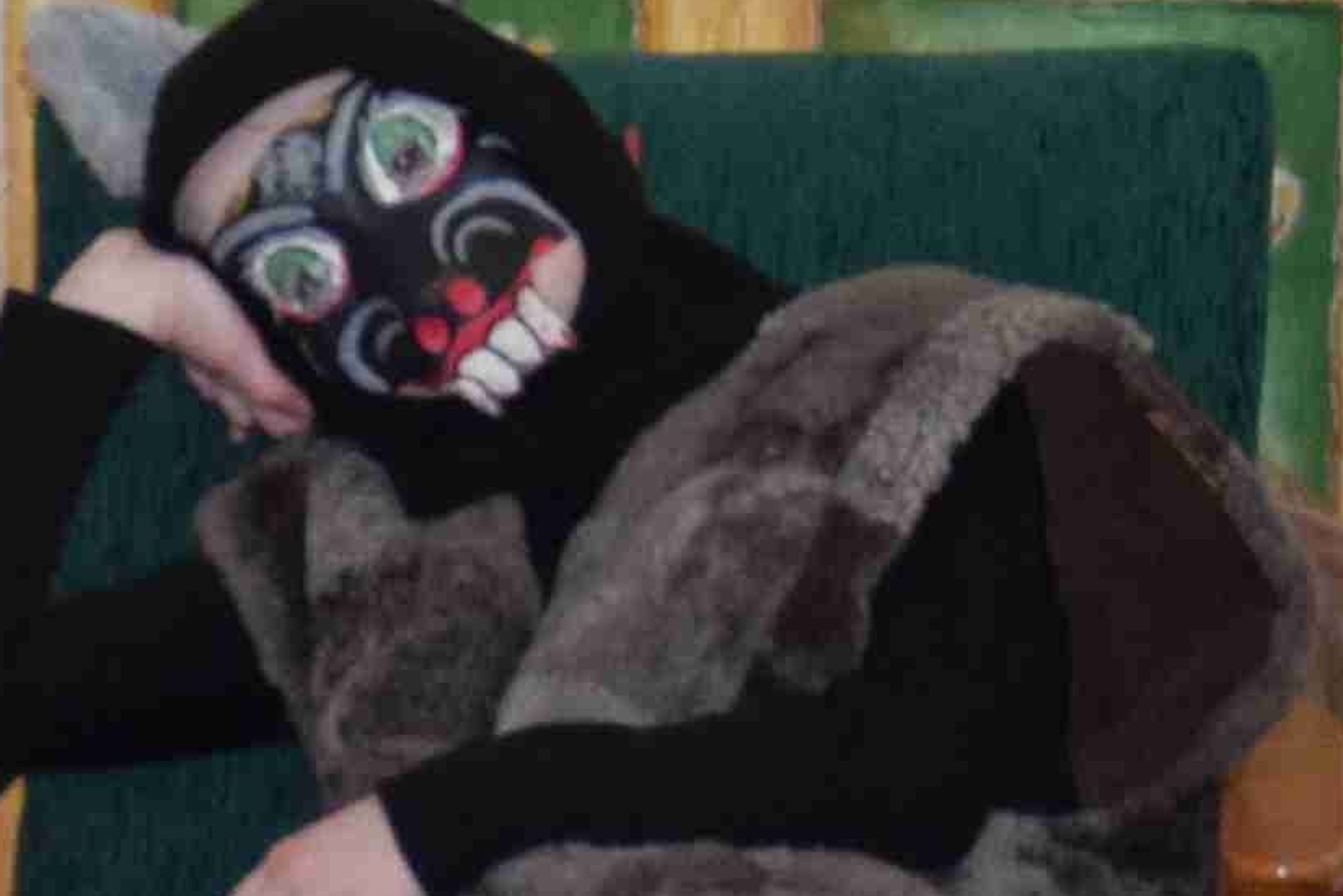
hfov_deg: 6.5
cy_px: 428
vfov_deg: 4.4
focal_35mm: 311
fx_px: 11605
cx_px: -662
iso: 1600
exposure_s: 1/100
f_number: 4.5
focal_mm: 38
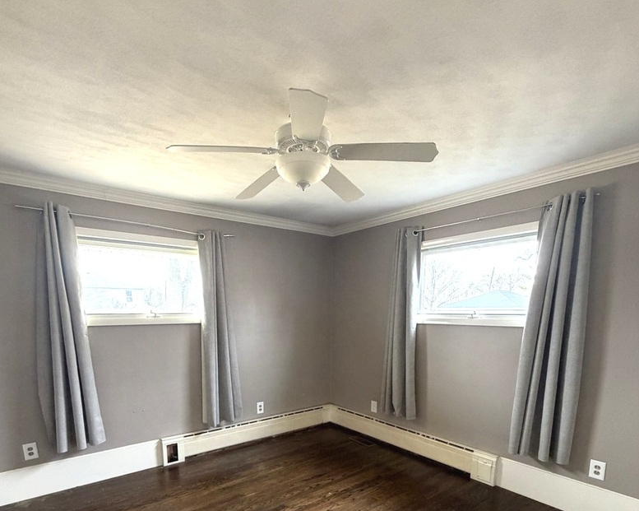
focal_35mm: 19
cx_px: 307
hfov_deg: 83.3
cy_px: 377
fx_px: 359
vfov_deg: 66.8
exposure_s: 1/60
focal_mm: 2.22
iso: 320
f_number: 2.2
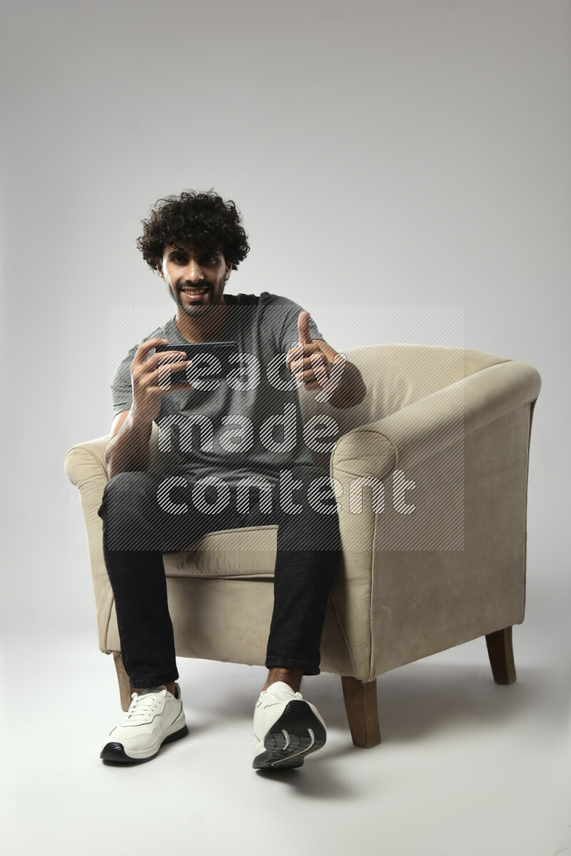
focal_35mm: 38
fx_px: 904
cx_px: 286
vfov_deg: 50.7
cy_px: 428
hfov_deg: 35.1
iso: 400
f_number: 5.6
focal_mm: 38
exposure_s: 1/125
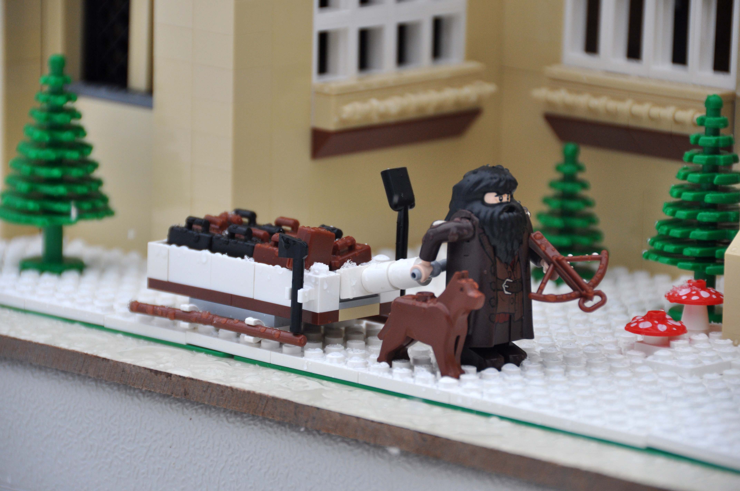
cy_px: 246
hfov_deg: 6.9
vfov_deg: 4.6
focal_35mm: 300
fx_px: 6159
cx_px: 370
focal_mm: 200
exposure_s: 1/500
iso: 500
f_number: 5.6
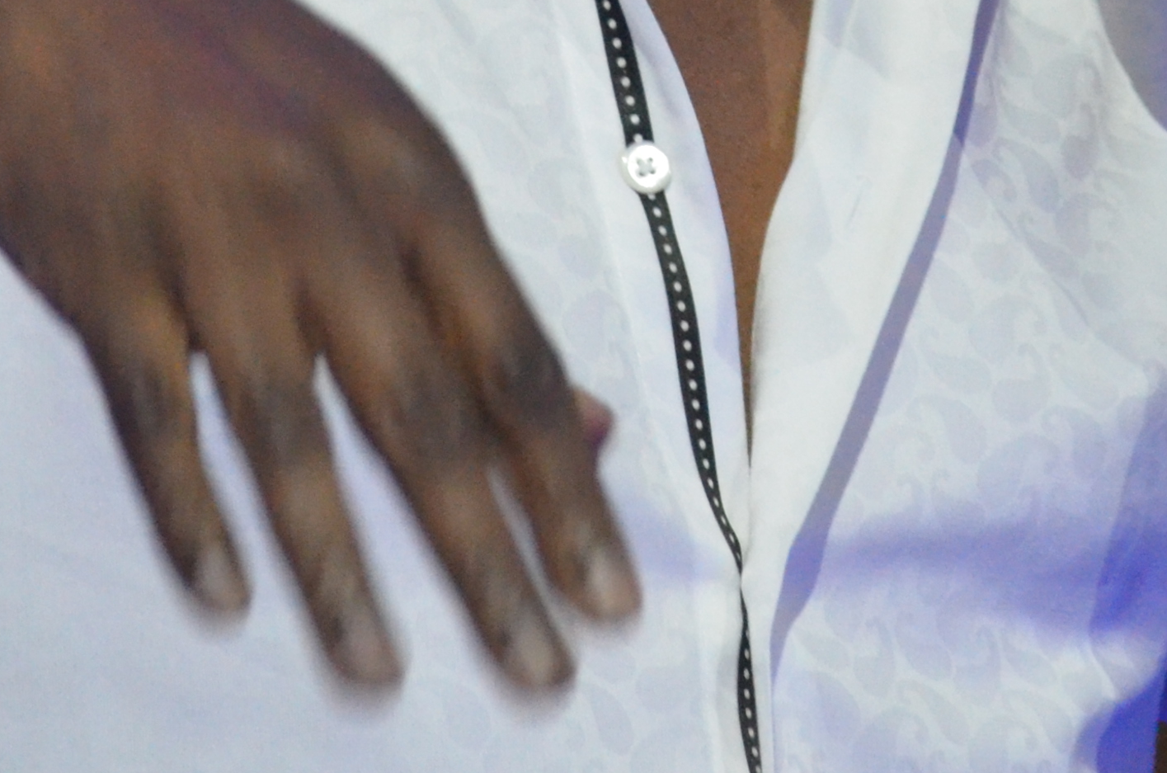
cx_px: 786
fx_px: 35485
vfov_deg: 1.2
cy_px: -465
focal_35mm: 1097
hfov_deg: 1.9
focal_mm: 210
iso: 3200
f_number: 5.3
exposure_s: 1/200
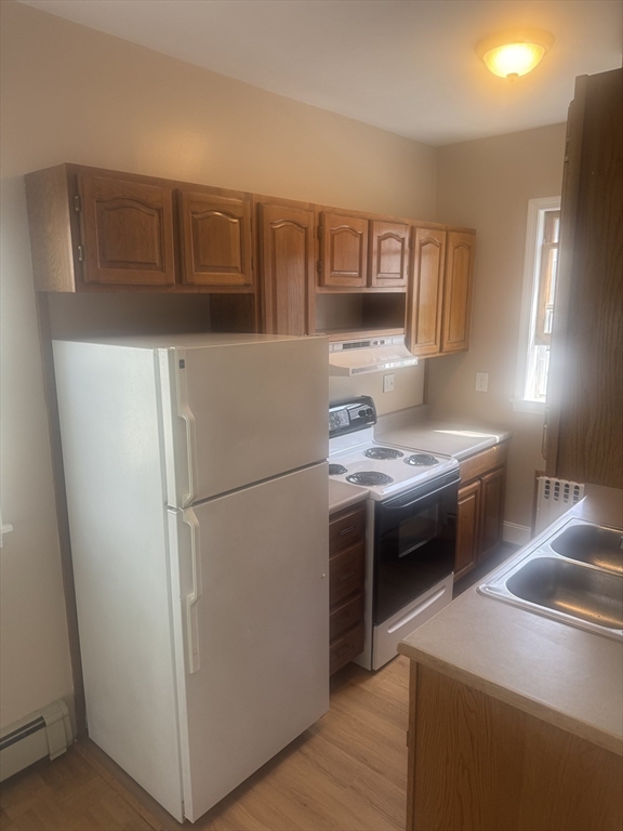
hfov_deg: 56.8
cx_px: 312
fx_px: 576
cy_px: 416
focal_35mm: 24
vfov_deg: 71.6
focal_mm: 6.76
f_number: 1.78
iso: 125
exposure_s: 1/121
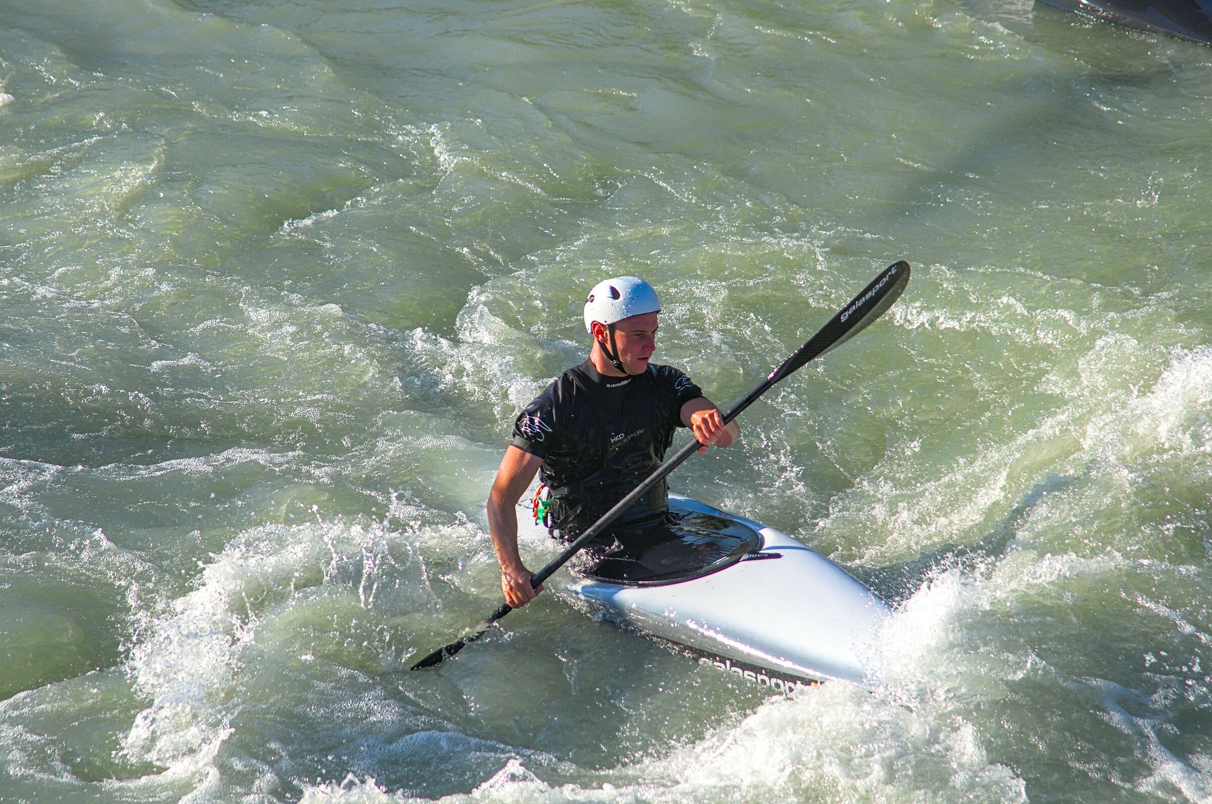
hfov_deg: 13.1
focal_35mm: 158
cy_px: 402
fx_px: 5295
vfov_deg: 8.7
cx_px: 606
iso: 200
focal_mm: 105
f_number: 4
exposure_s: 1/1600
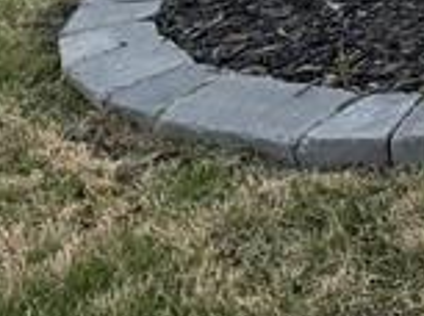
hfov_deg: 9.3
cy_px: -549
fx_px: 1967
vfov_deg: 8.1
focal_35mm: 161
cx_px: 1350
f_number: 1.78
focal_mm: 6.76
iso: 250
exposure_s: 1/60
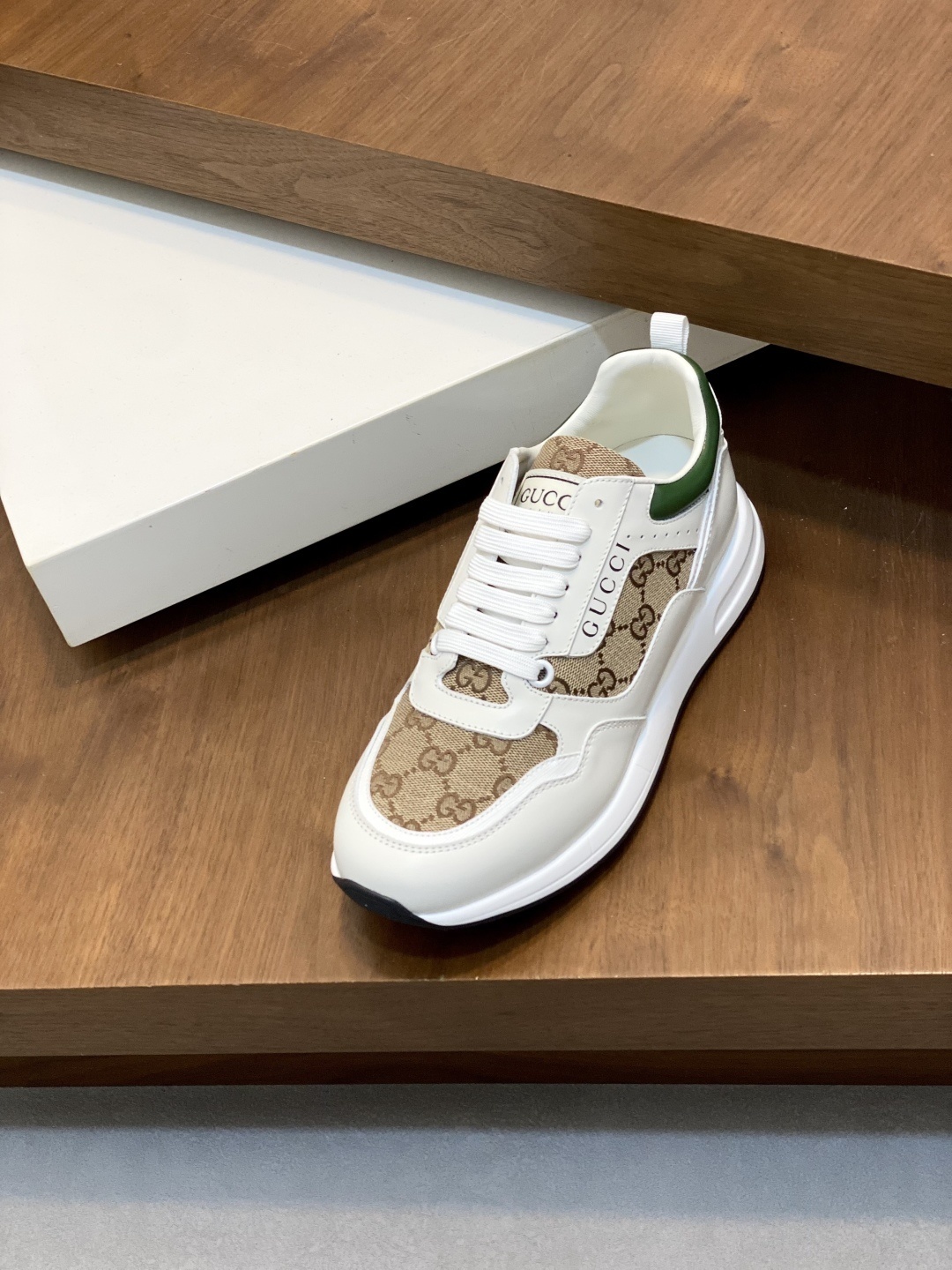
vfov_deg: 36.8
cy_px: 635
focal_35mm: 52
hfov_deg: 28.0
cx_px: 476
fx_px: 1907
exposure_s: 1/100
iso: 50
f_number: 2
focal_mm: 6
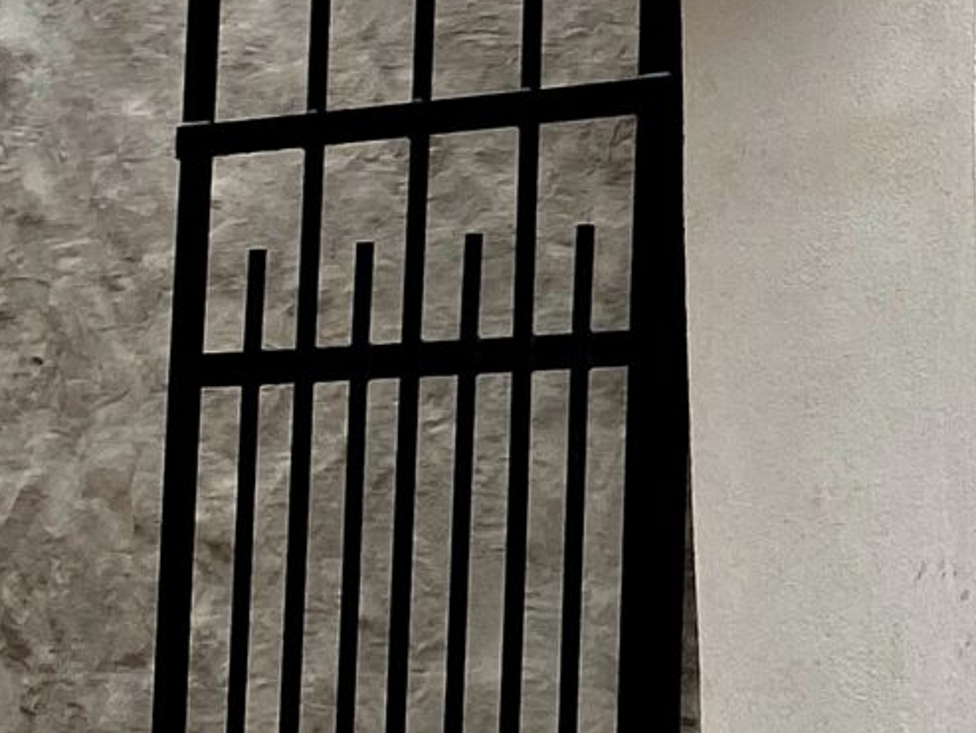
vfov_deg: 10.7
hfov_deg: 13.6
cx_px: 1513
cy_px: -311
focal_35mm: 135
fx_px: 3807
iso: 32
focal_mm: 4.25
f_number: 1.8
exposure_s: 1/398
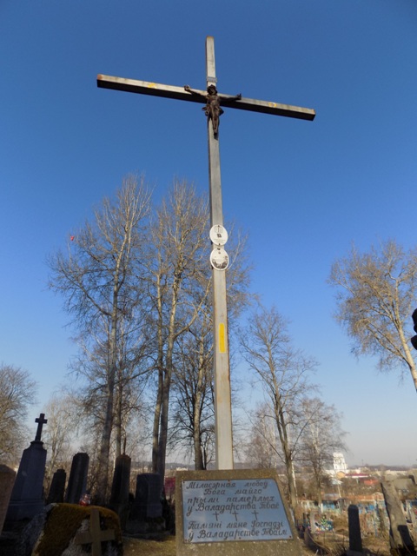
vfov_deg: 73.9
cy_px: 278
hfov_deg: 58.9
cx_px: 208
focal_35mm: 23
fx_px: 369
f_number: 3.1
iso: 80
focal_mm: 4
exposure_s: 1/1000
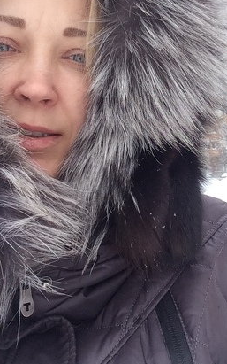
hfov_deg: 26.6
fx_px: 475
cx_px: 168
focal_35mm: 48
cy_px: 112
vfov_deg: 41.1
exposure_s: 1/334
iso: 50
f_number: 2.4
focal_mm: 2.15
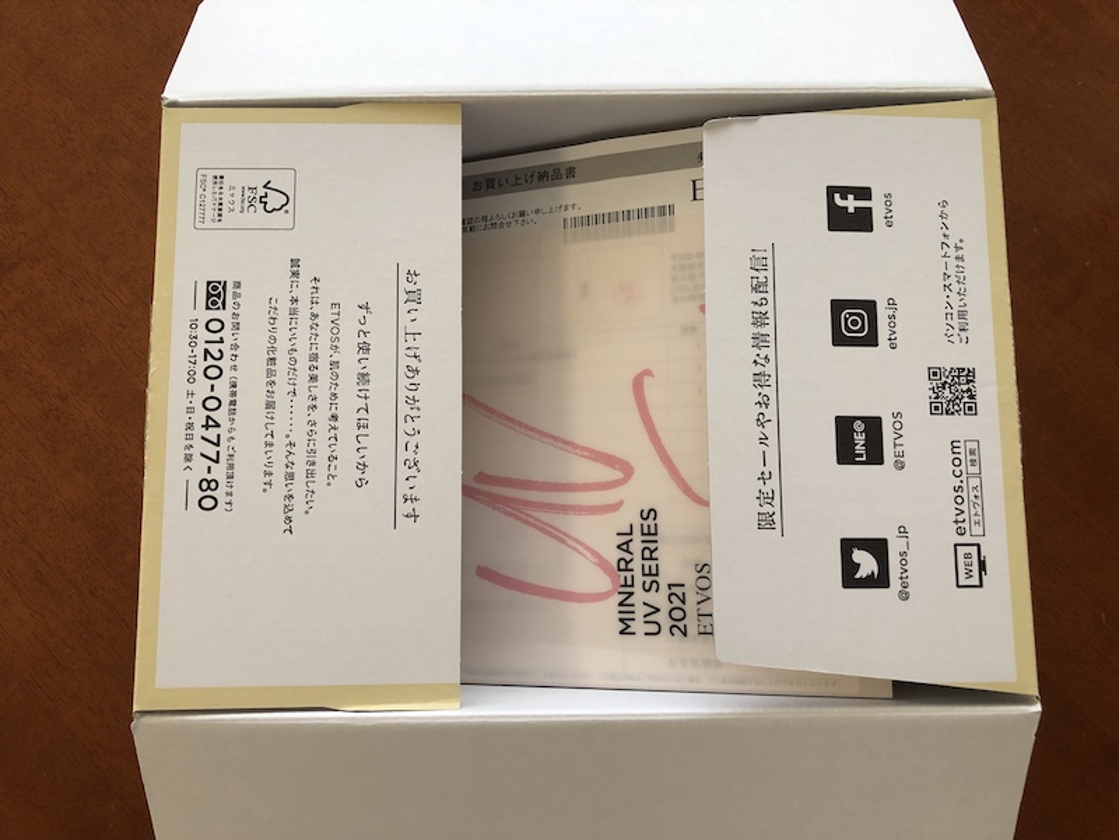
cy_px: 420
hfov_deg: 63.4
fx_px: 905
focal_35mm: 28
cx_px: 560
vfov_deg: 49.7
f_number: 1.8
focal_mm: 3.99
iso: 32
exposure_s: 1/33
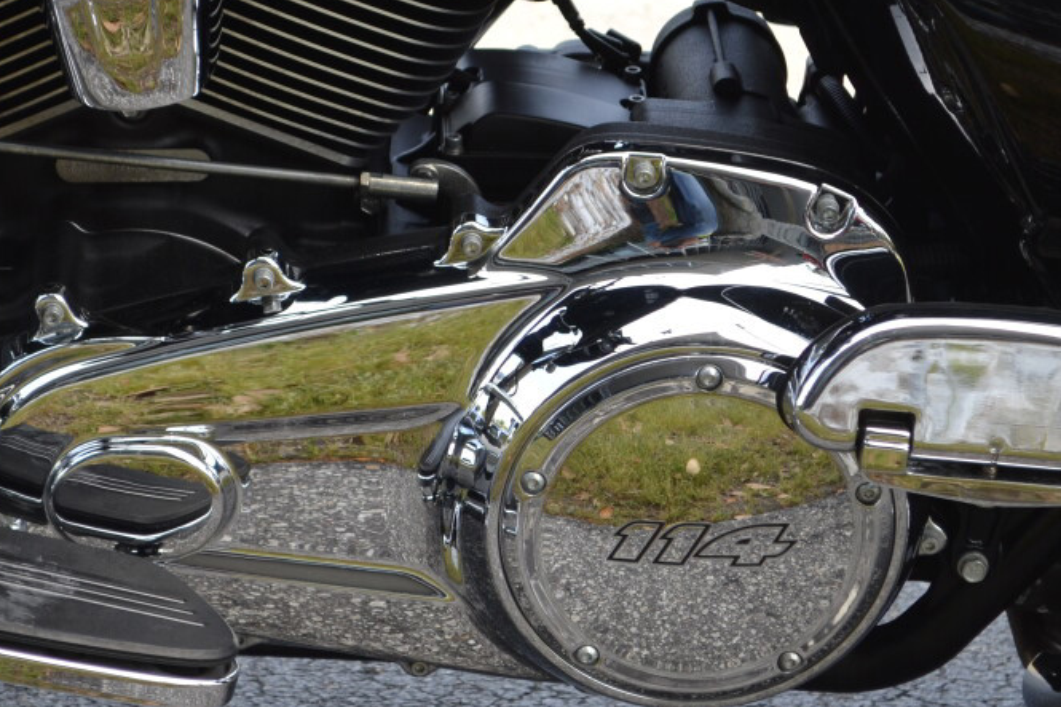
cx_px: 321
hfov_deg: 13.8
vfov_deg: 9.2
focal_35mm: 149
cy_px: 207
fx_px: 4387
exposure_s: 1/125
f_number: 5.6
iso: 110
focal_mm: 55
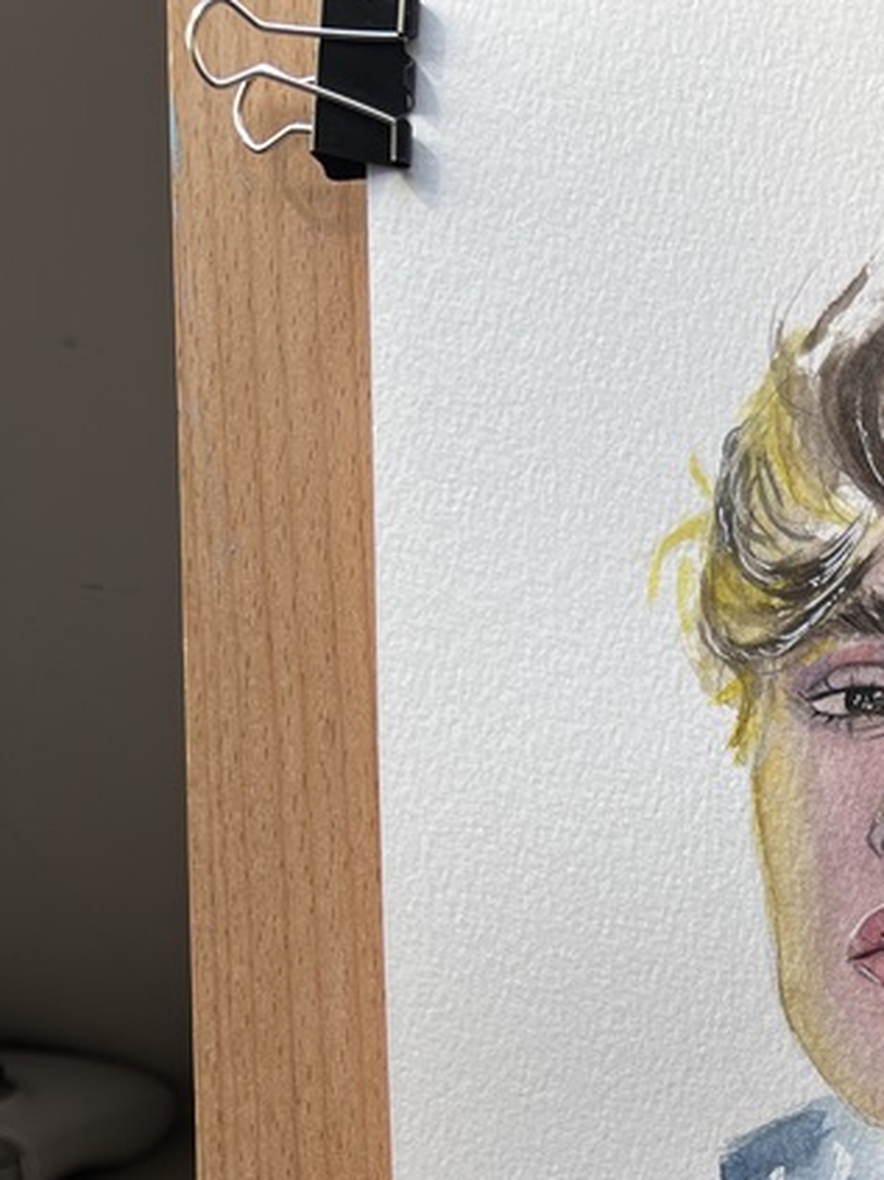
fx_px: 2146
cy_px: 1191
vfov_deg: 28.7
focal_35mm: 63
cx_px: 1062
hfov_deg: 21.6
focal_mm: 5.7
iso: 32
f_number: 1.5
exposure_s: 1/145
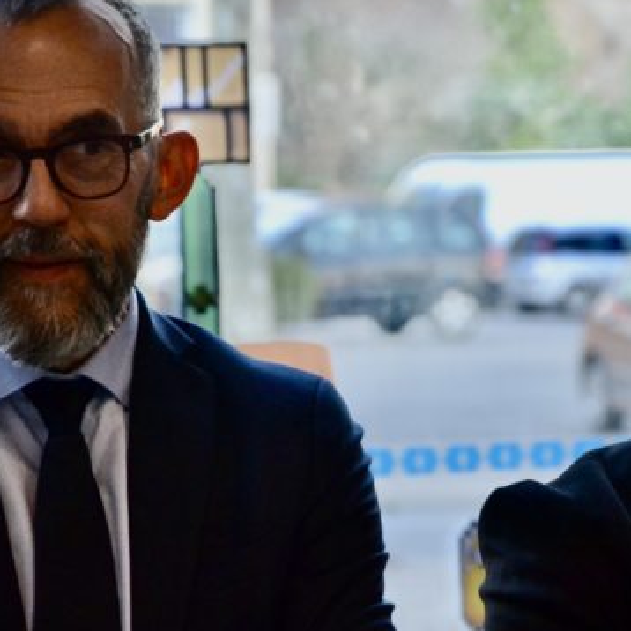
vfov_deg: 6.7
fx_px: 5400
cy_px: 338
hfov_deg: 6.7
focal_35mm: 262
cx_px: 469
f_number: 5.6
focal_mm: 105
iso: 1400
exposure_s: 1/125
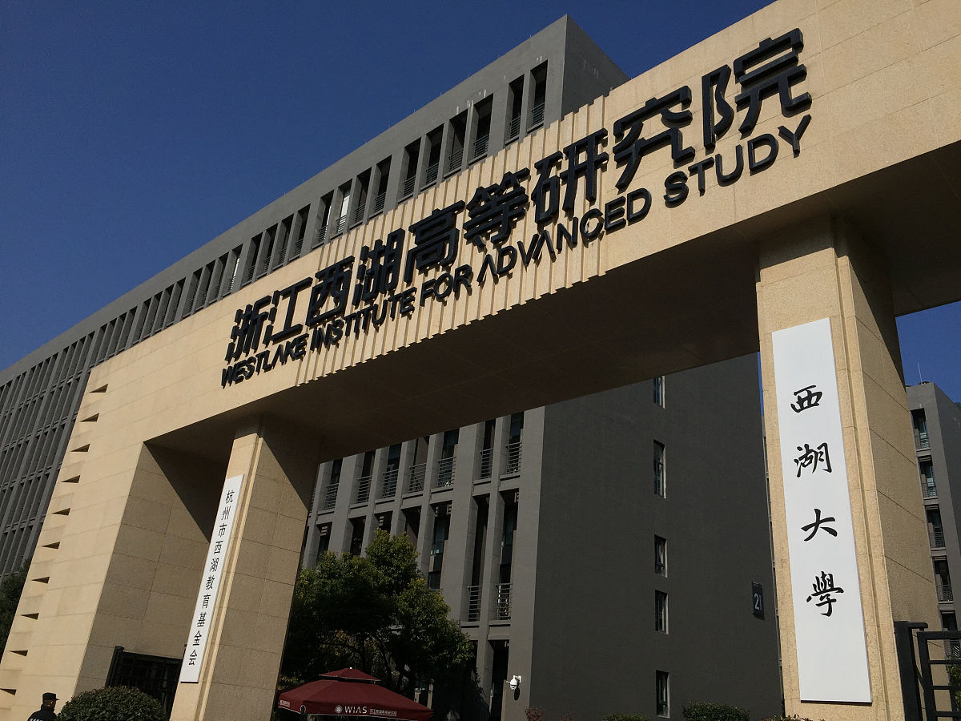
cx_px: 480
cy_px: 360
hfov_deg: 61.7
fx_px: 805
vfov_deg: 48.2
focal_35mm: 29
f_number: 2.2
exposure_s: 1/7937
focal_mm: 4.15
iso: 32
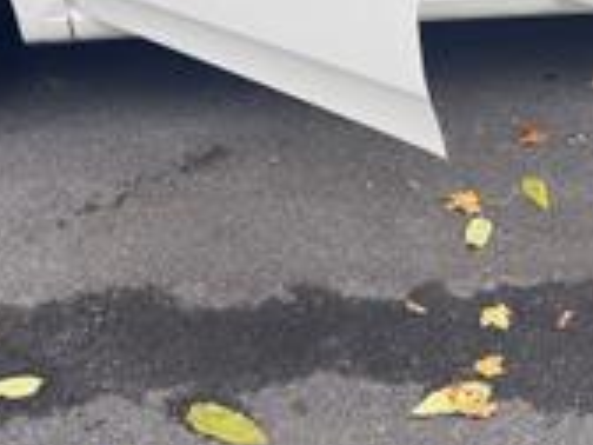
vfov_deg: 18.5
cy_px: -187
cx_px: 409
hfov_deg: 26.8
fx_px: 1233
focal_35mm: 72
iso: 100
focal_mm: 6.76
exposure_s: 1/488
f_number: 1.78
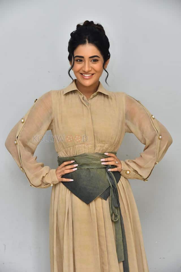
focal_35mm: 92
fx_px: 694
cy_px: 136
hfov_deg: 14.9
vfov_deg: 22.1
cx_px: 90
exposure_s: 1/125
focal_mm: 92
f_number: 6.3
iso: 2000
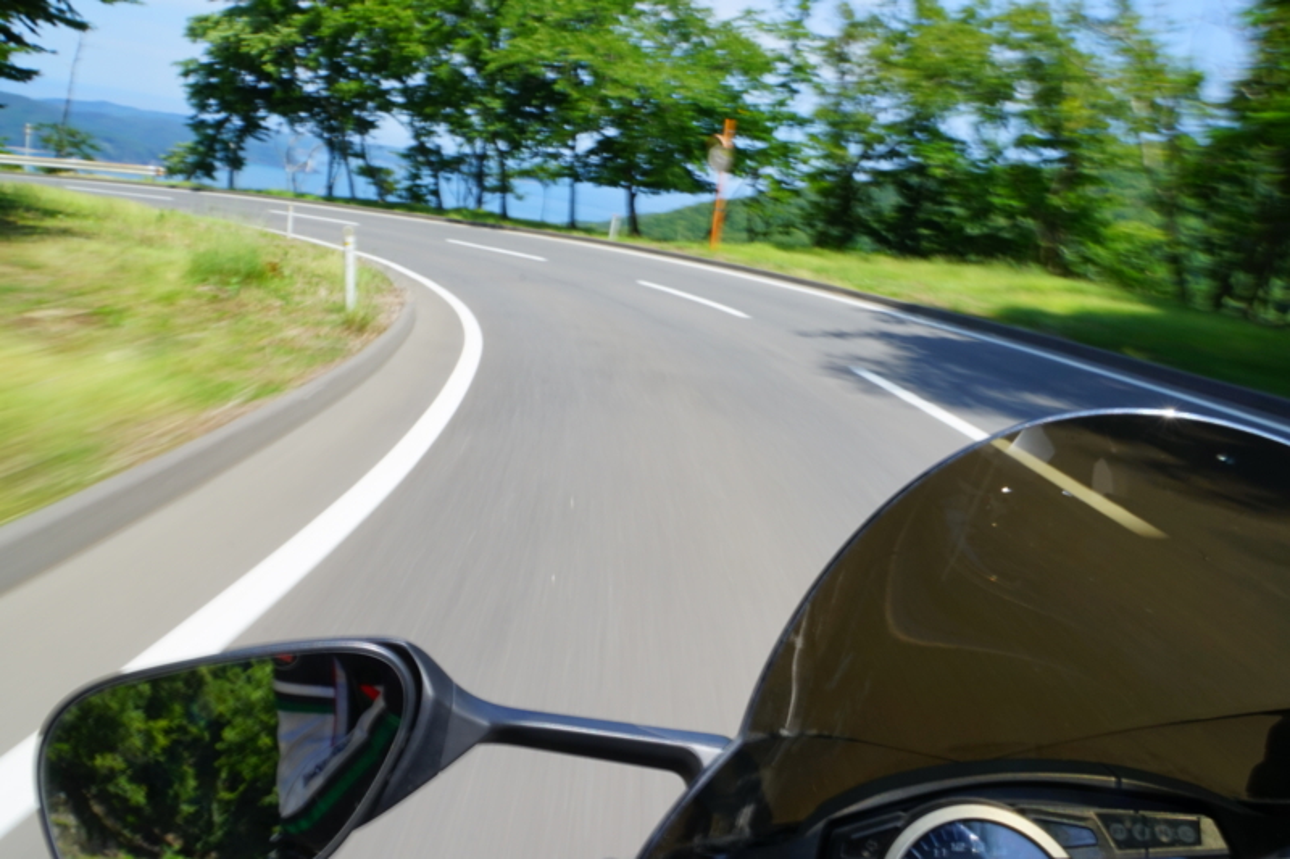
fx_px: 967
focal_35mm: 27
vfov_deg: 47.9
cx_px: 645
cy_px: 430
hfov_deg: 67.4
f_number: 22
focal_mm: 18
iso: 100
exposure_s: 1/25
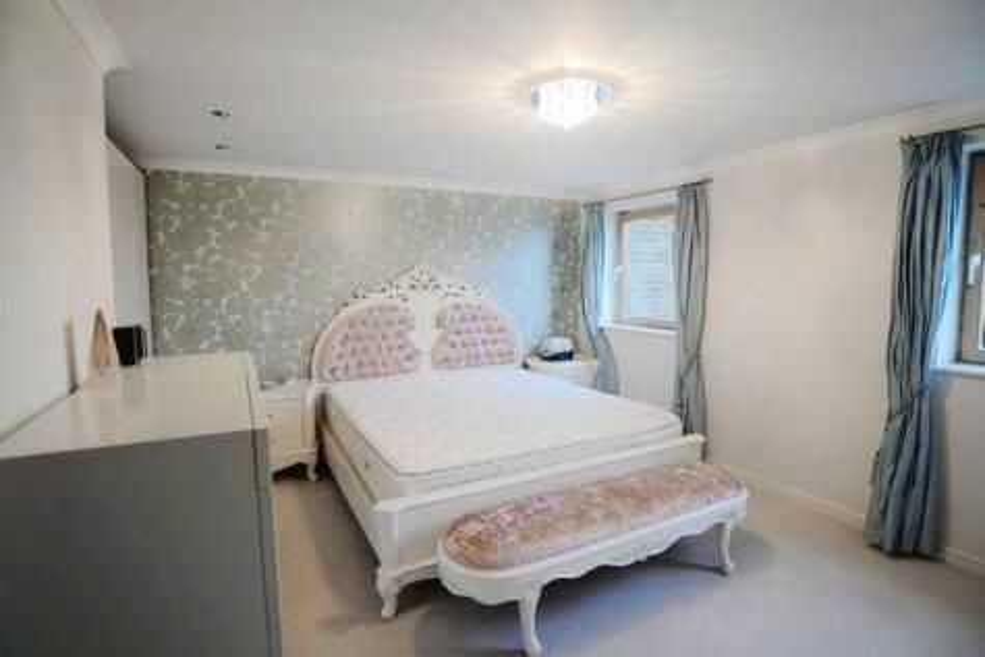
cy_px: 328
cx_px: 492
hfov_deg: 90.0
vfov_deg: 67.4
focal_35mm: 18
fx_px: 493
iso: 100
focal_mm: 18
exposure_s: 1/13
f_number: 3.5
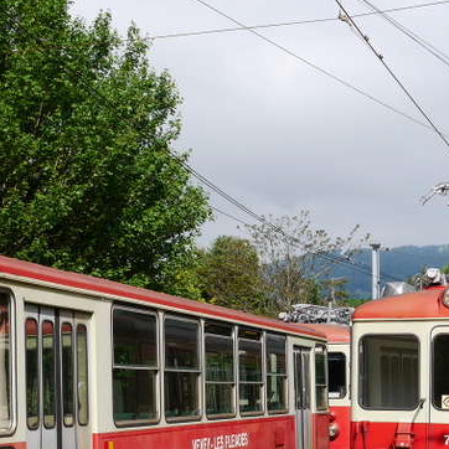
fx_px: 1262
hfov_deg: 20.1
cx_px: 164
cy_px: 349
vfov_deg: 20.0
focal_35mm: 86
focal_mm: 16
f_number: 8
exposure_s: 1/400
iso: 160
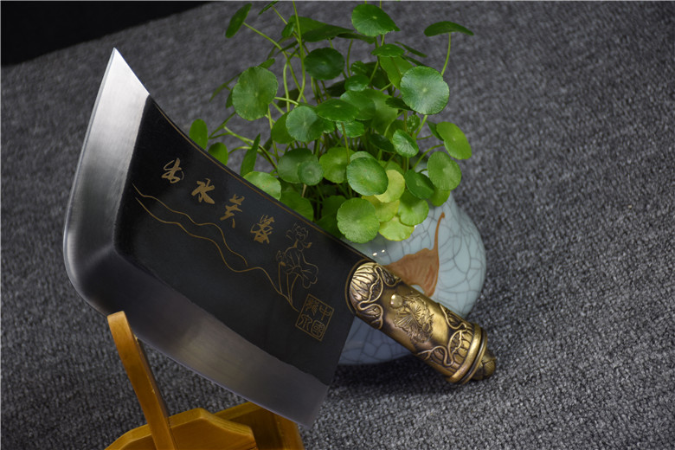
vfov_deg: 12.2
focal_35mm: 112
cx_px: 338
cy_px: 225
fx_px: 2109
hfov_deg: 18.2
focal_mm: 75
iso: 100
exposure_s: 1/15
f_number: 5
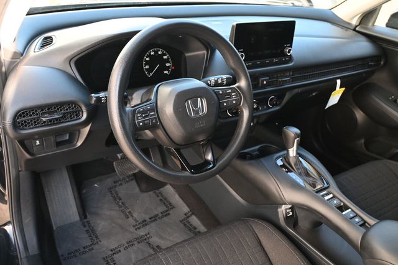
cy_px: 132
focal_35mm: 32
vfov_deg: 41.7
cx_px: 199
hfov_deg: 59.5
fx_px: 348
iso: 800
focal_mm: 21
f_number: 4
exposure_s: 1/125
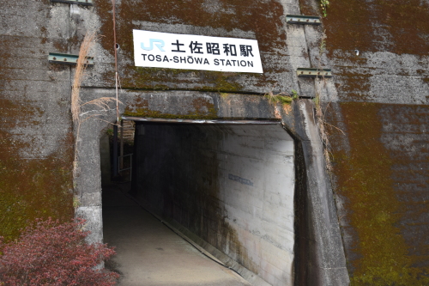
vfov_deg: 26.5
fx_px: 608
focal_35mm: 51
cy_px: 143
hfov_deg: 38.9
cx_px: 214
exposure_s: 1/125
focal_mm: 34
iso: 320
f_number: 5.6
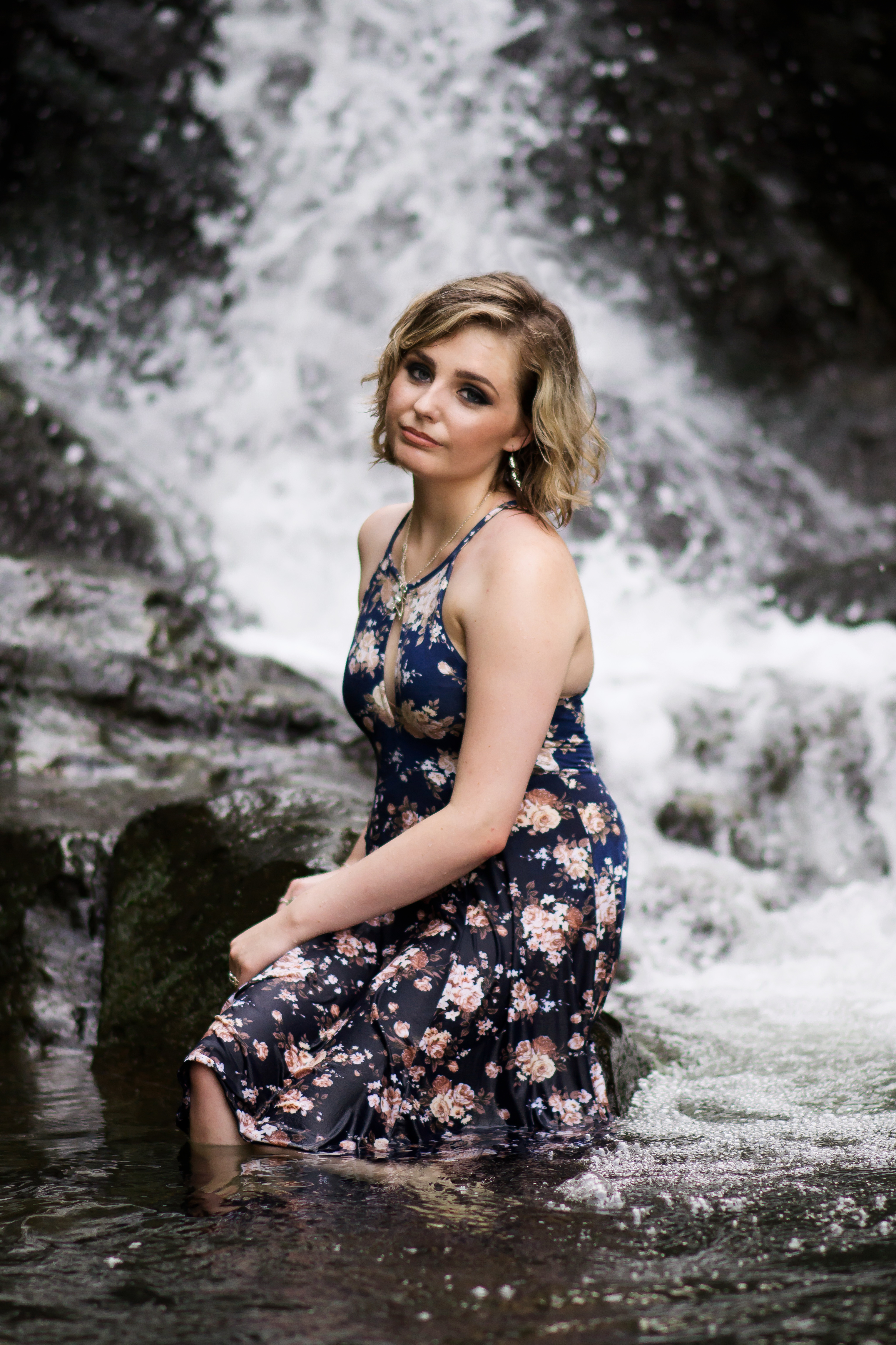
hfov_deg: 10.7
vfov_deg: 15.9
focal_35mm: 129
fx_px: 4797
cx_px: 448
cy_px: 669
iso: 400
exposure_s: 1/640
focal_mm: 85
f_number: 1.8
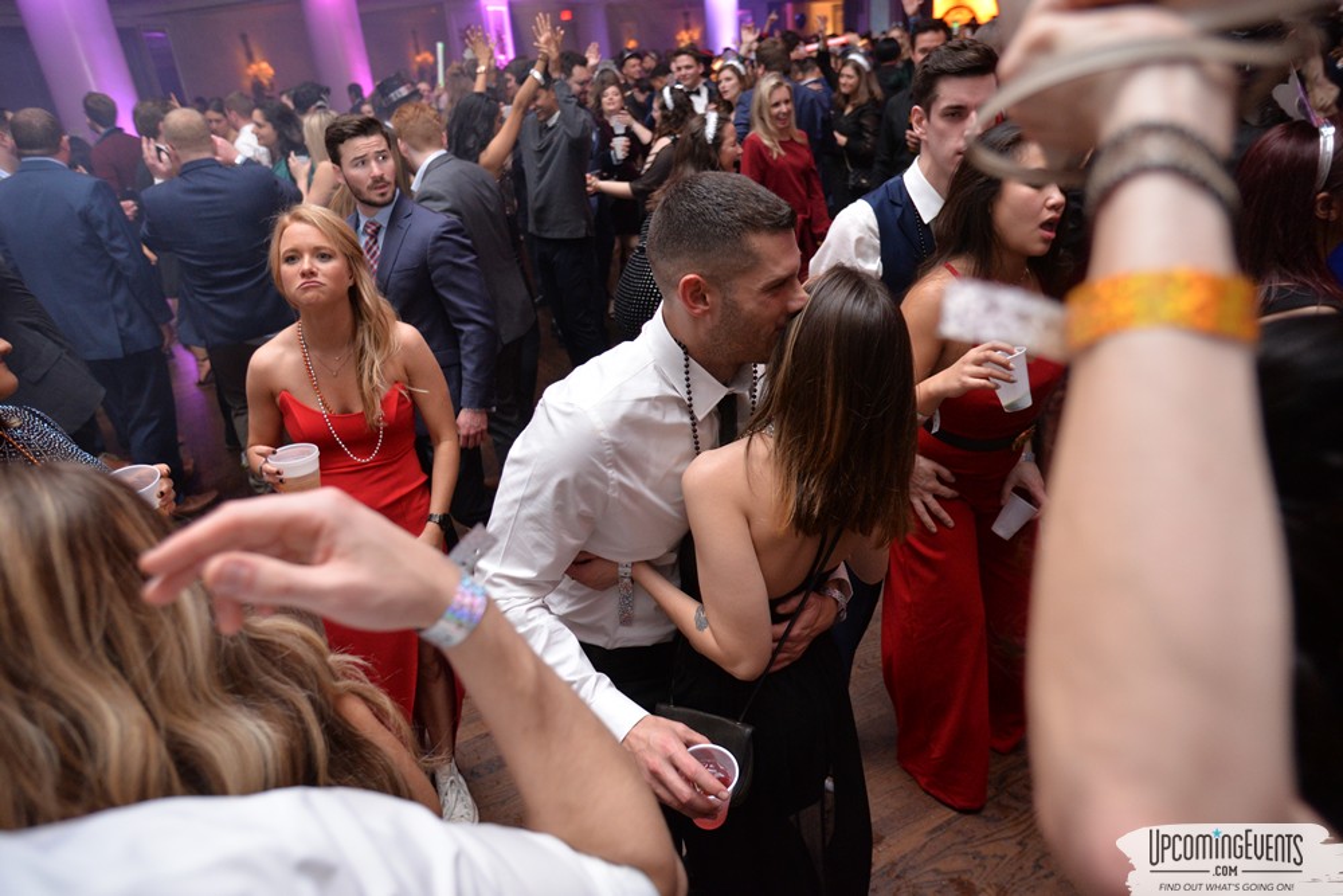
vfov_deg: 61.9
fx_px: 746
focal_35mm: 20
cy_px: 448
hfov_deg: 84.0
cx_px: 672
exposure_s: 1/60
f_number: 3.5
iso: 2000
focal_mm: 20
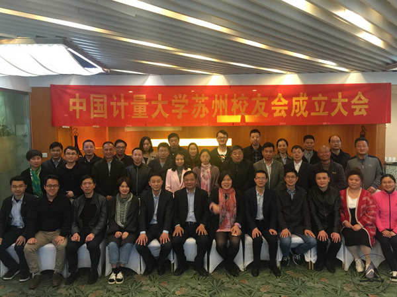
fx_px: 333
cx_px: 198
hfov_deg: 61.7
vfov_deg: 48.2
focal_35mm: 29
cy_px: 148
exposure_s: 1/10
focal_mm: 4.15
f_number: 2.2
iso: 125
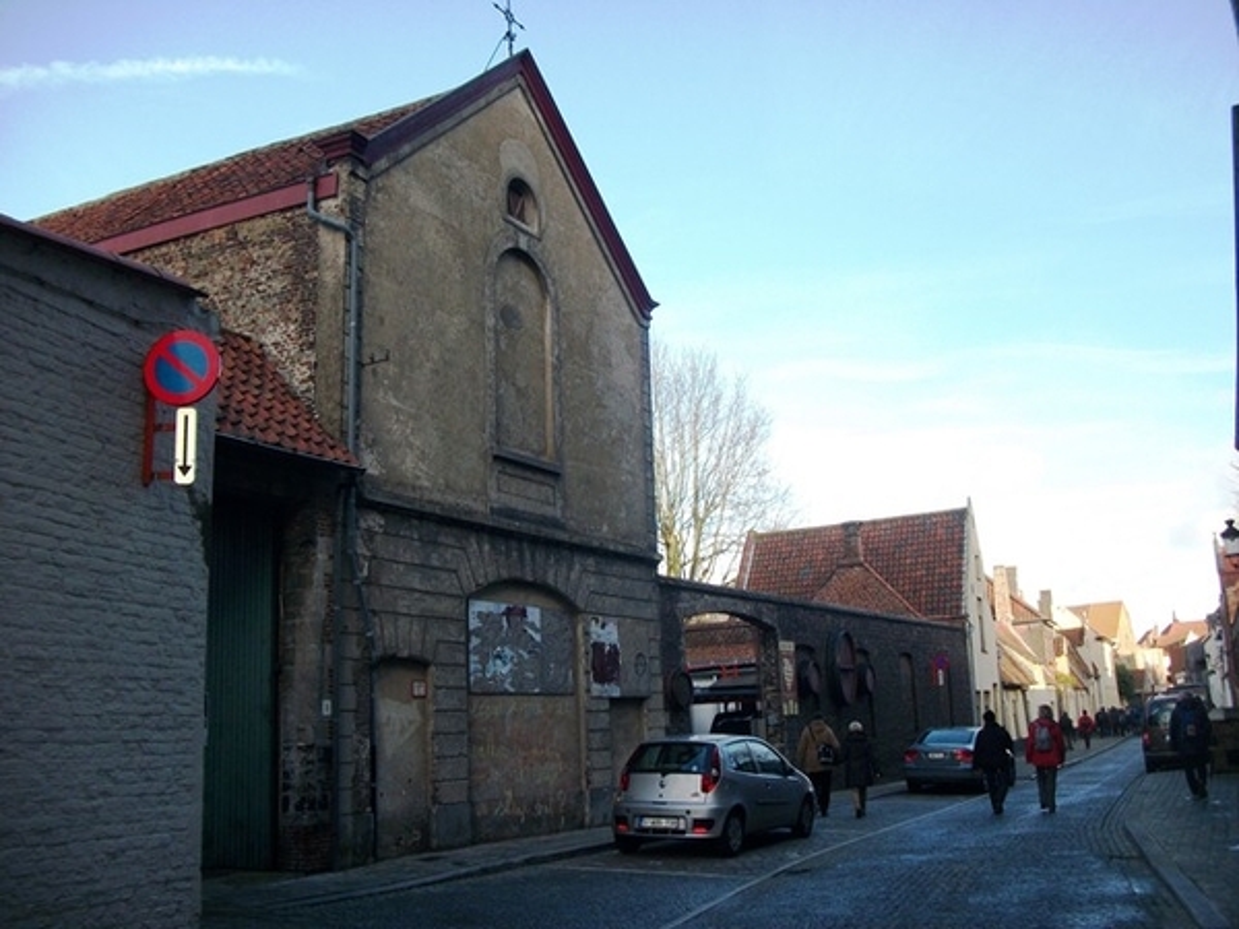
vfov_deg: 44.2
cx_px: 620
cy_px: 464
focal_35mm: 32
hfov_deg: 56.8
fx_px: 1145
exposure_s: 1/40
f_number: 8.8
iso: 80
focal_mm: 5.7
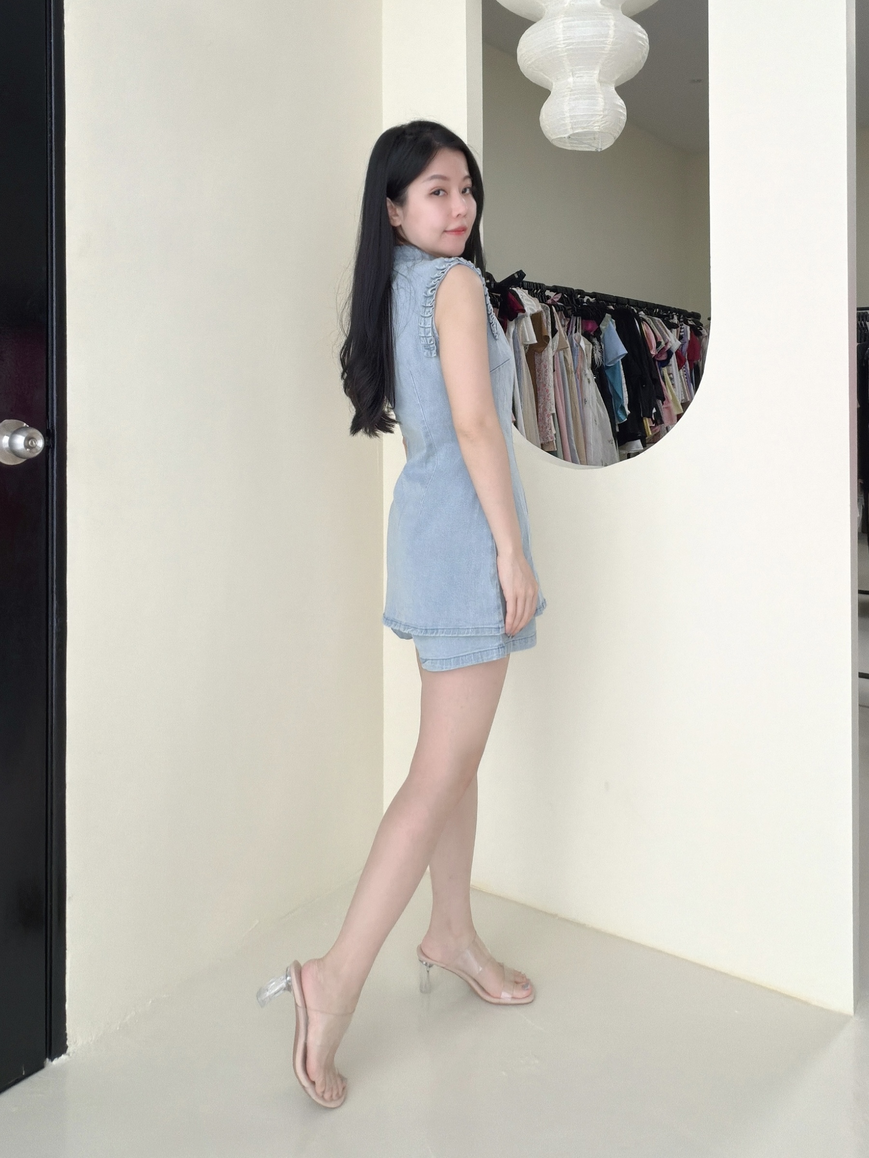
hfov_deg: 66.0
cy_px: 579
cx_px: 434
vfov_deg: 81.7
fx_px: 669
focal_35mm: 20
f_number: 1.9
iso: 64
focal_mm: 2.71
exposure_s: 1/60
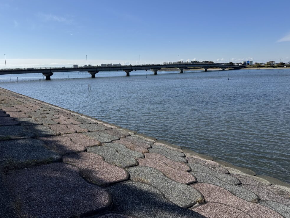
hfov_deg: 63.3
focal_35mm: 28
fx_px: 235
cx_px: 130
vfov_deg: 49.7
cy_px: 105
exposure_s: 1/7092
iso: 80
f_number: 1.78
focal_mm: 6.76
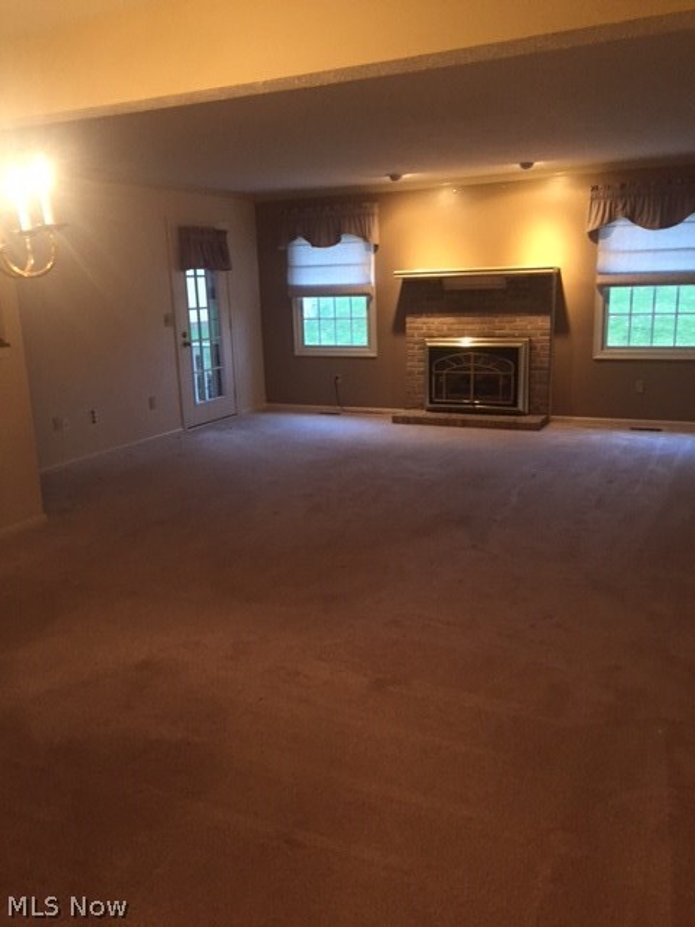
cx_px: 348
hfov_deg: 48.2
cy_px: 464
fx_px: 776
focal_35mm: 29
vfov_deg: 61.7
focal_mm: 4.15
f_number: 2.2
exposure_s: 1/30
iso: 200
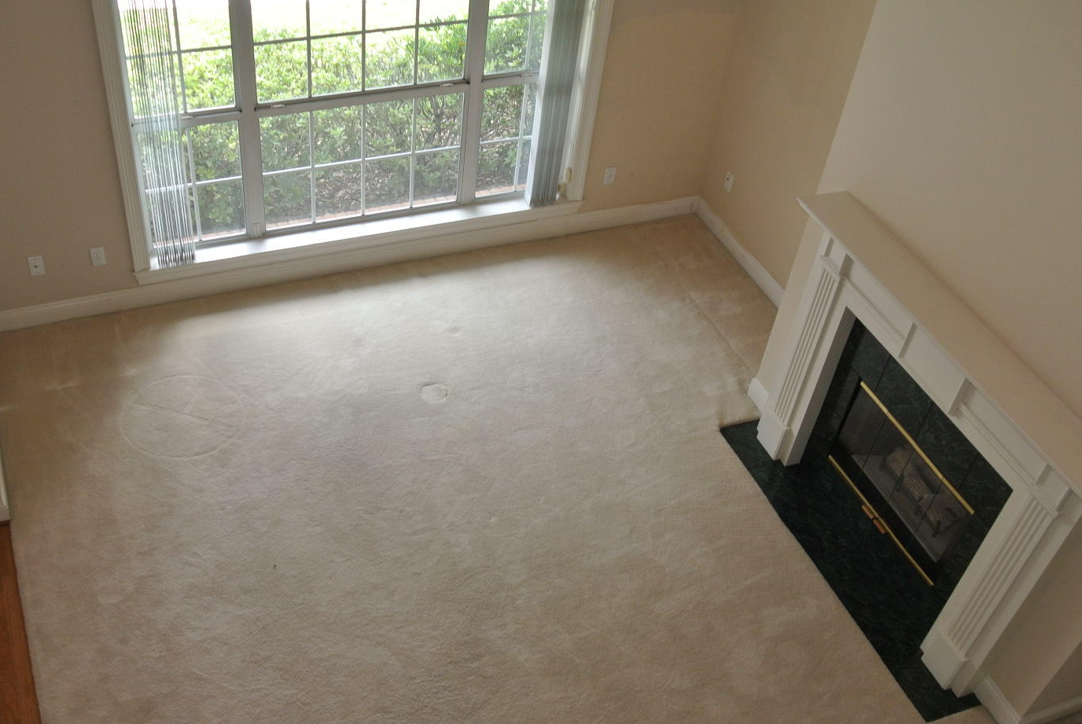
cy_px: 471
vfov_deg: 34.9
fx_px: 1143
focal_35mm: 38
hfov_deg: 50.5
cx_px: 475
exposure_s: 1/60
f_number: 4.5
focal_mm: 10
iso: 200
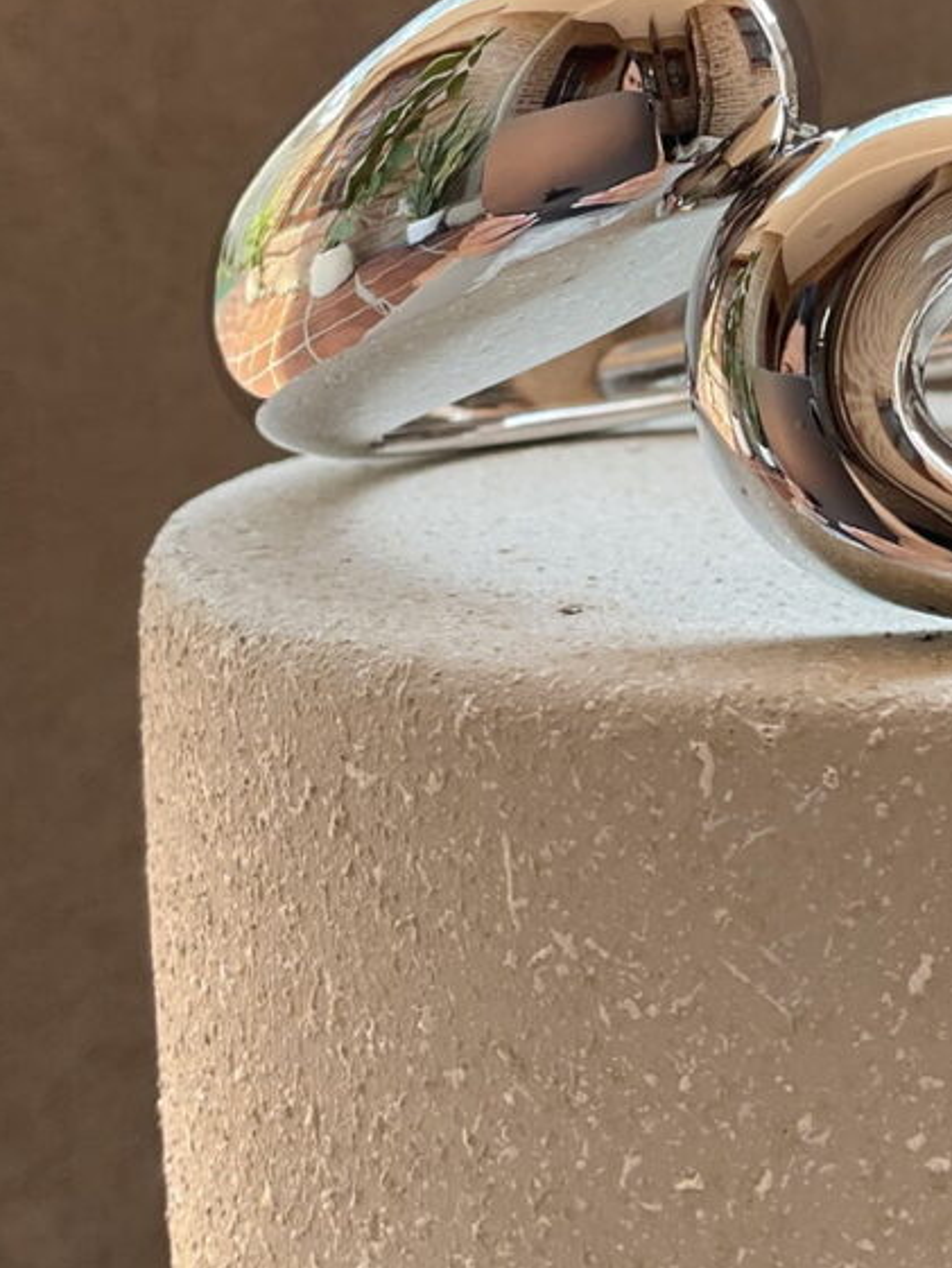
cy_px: 407
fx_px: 2273
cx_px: 828
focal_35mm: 62
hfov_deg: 23.1
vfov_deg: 30.9
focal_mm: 3
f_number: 1.8
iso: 32
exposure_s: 1/120
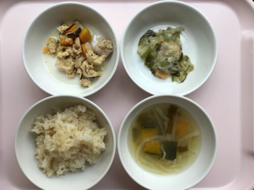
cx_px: 127
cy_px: 95
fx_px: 227
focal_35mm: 31
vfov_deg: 45.4
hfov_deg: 58.4
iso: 40
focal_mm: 3.3
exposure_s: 1/120
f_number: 2.4
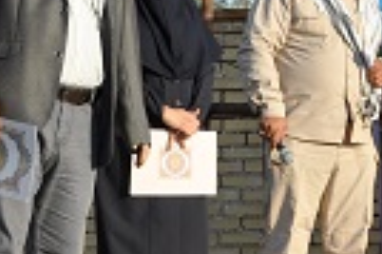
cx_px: 567
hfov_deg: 11.9
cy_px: 116
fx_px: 1748
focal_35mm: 165
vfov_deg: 8.3
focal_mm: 29
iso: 200
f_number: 9
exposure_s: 1/320
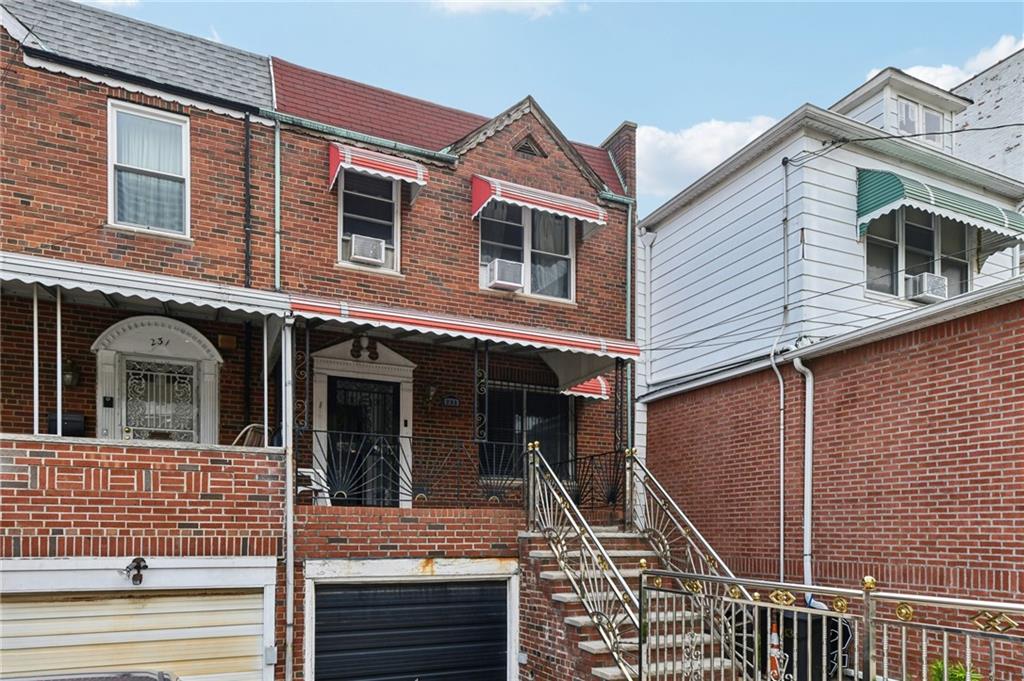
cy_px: 340
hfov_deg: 76.1
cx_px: 512
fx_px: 654
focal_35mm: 23
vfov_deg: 55.0
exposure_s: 1/400
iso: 400
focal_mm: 23
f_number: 8
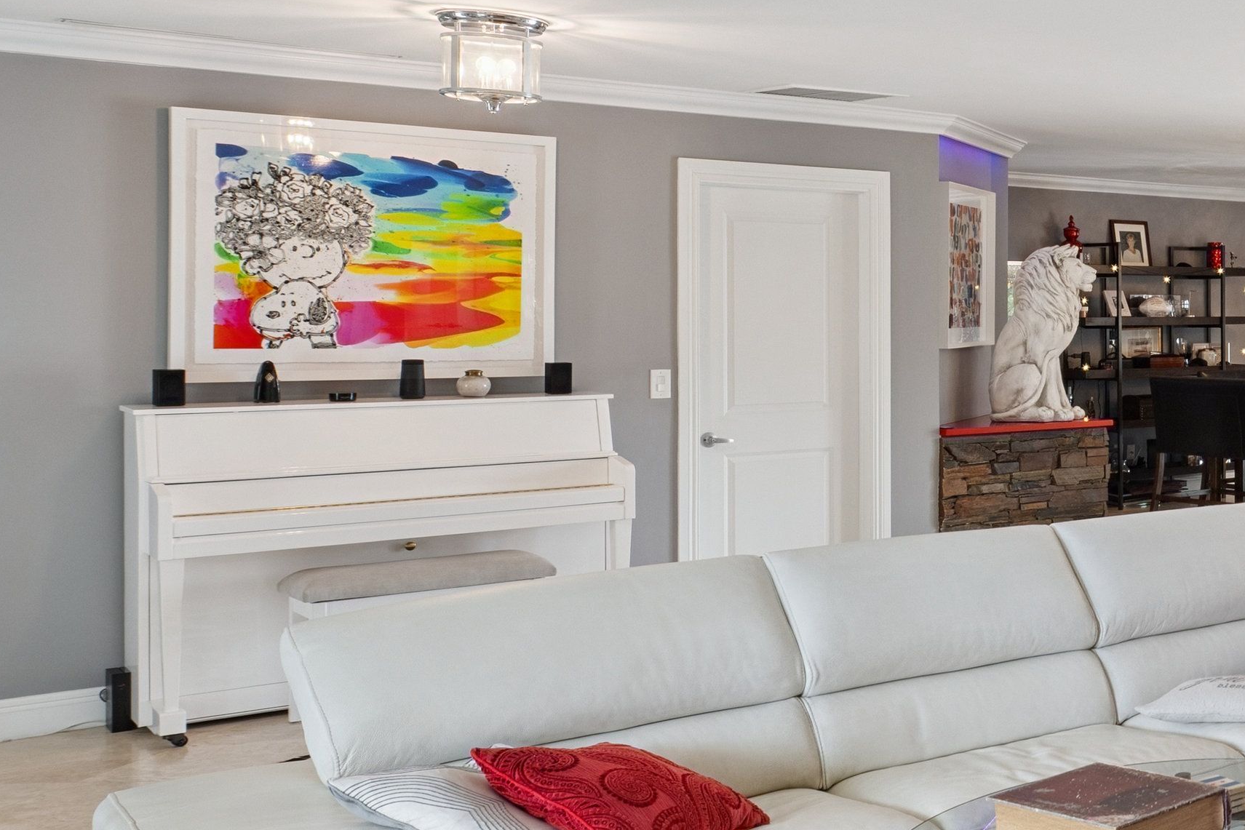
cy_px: 278
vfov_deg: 29.7
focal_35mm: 45
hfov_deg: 33.8
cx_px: 1552
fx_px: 1556
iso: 250
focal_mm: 14
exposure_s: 1/25
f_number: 7.1
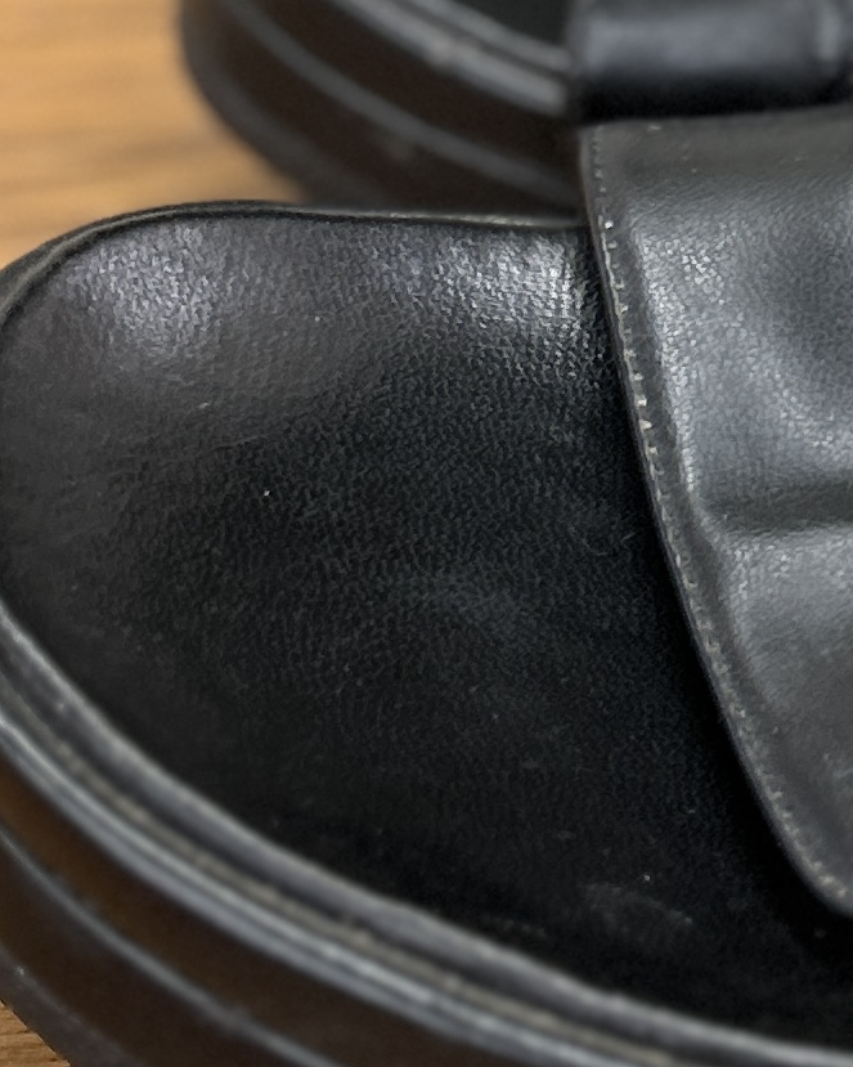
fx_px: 3503
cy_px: 282
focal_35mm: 111
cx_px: 1573
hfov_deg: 12.6
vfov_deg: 17.2
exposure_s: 1/60
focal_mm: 5.7
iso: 100
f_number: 1.5
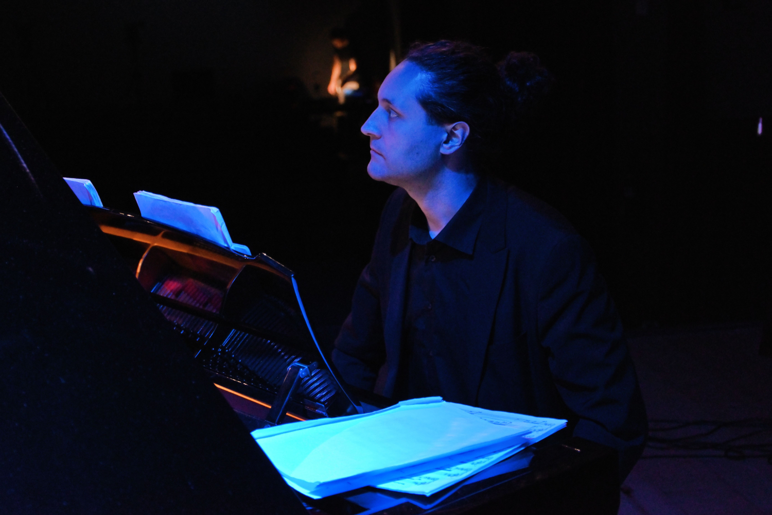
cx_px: 386
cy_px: 258
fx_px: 1351
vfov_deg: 21.6
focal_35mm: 63
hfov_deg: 31.9
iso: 2000
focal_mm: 42
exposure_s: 1/125
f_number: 4.5
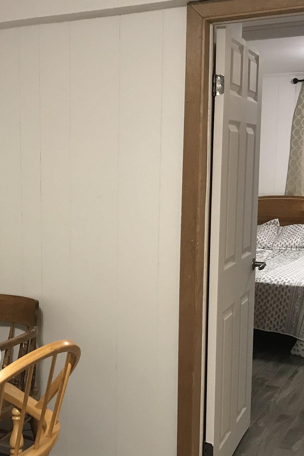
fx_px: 646
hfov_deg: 26.2
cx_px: 76
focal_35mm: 51
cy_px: 270
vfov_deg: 38.8
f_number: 1.8
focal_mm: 3.99
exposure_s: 1/15
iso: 50
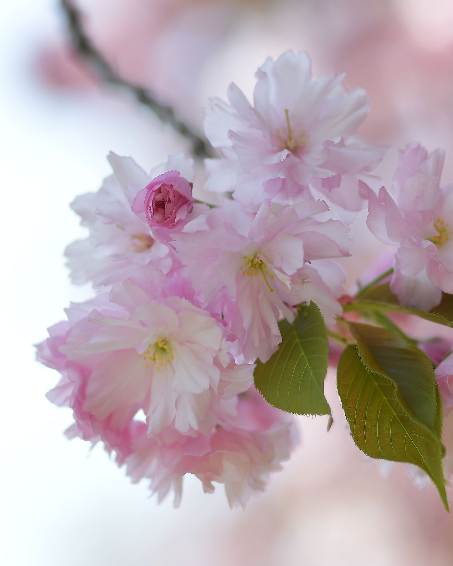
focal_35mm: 180
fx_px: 3017
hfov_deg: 8.6
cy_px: 285
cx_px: 326
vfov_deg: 10.7
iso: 100
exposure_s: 1/1000
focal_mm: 85
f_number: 2
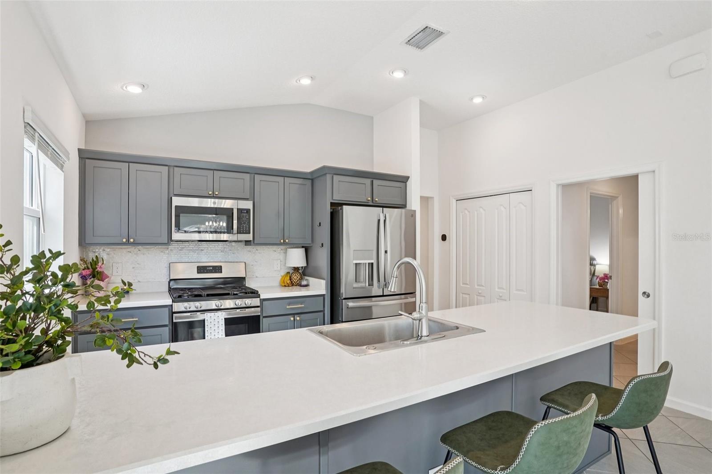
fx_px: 336
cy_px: 237
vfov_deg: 70.4
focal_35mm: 17
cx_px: 356
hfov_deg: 93.3
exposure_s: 1/30
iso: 400
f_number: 9
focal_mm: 17
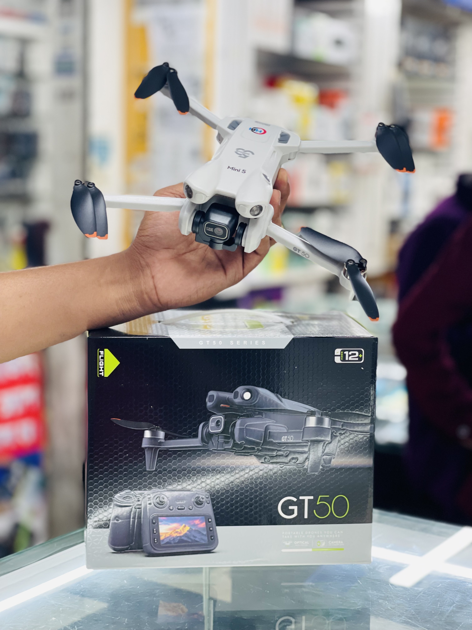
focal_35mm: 64
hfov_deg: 22.9
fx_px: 1164
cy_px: 315
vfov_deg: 30.3
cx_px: 236
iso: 125
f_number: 2.2
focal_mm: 7.5
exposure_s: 1/100
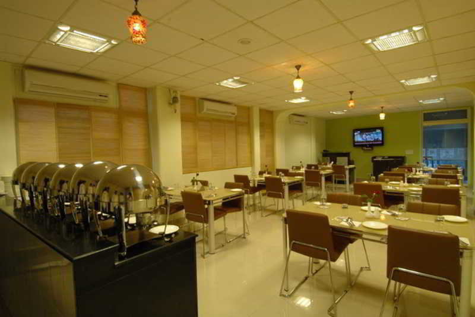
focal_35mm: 18
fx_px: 237
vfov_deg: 67.4
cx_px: 238
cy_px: 158
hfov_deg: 90.0
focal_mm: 12
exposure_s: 1/10
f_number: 11
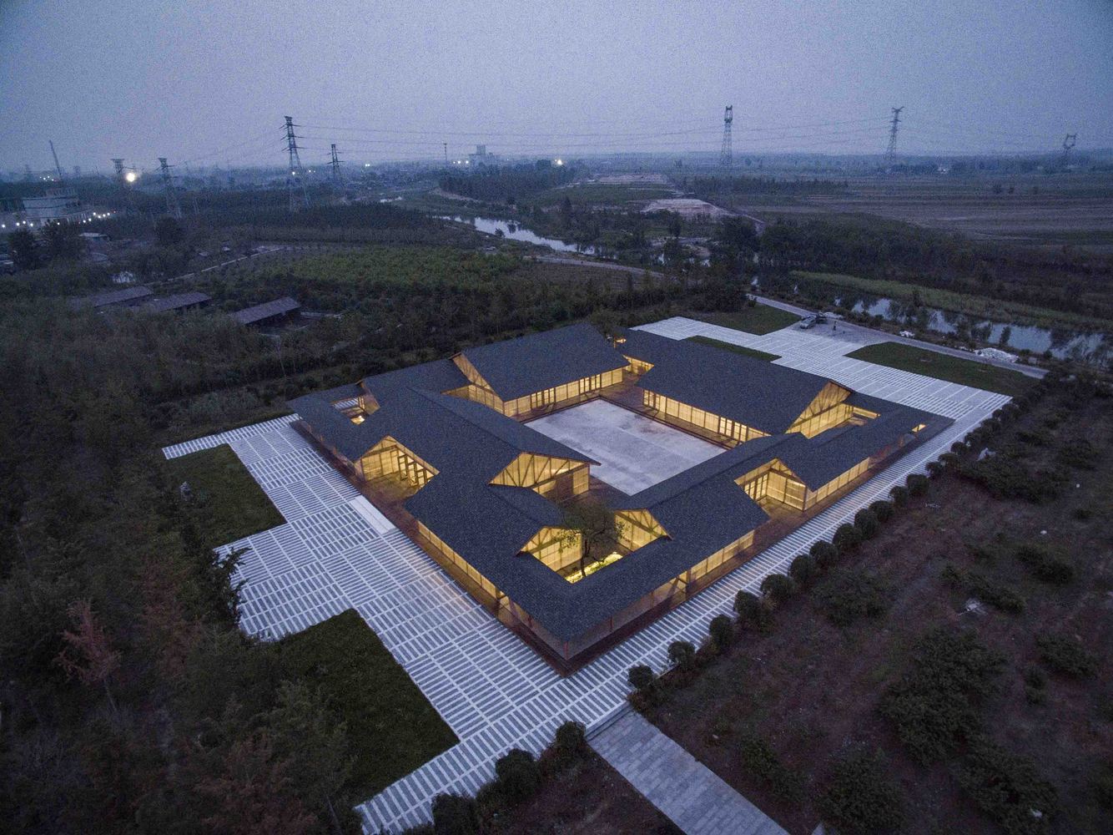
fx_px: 643
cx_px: 556
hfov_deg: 81.8
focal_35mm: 20
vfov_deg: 66.0
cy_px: 418
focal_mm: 3.61
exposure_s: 1/4
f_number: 2.8
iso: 1600
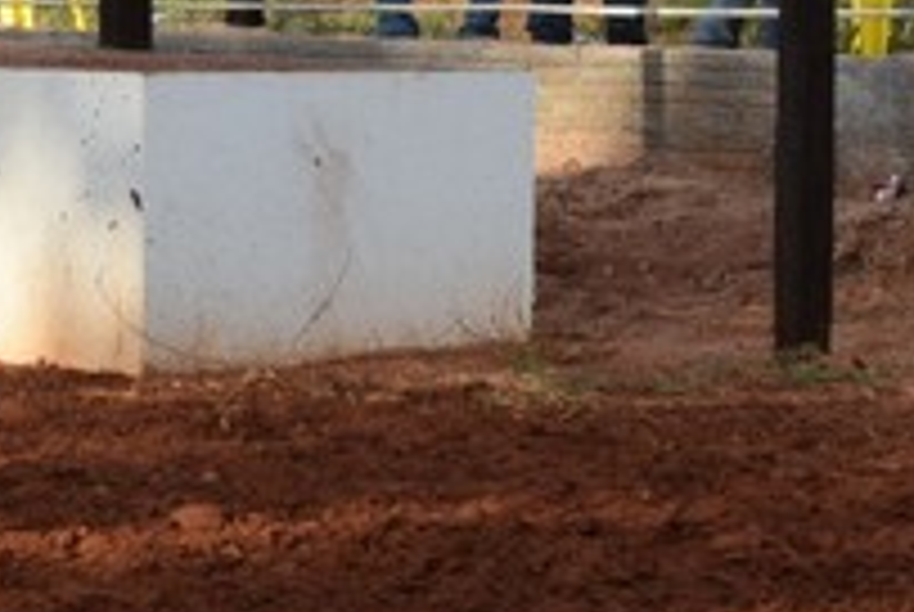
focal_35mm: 332
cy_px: -274
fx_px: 8441
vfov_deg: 4.1
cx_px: 801
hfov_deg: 6.2
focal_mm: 50
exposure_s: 1/500
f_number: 11
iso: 800
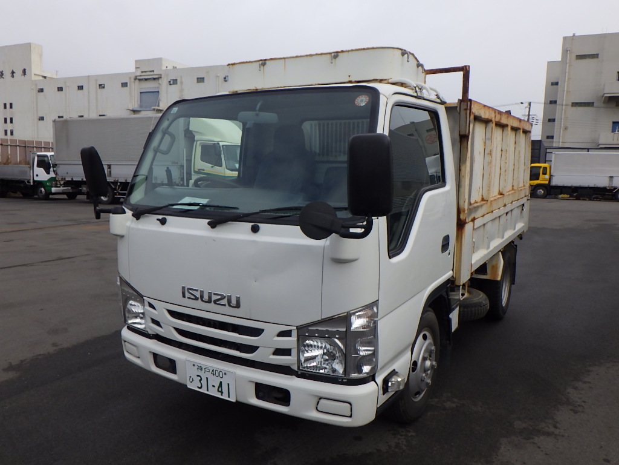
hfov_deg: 63.4
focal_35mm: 28
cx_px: 310
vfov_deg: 49.7
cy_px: 232
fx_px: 501
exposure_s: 1/800
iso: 125
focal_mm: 5
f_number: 4.2
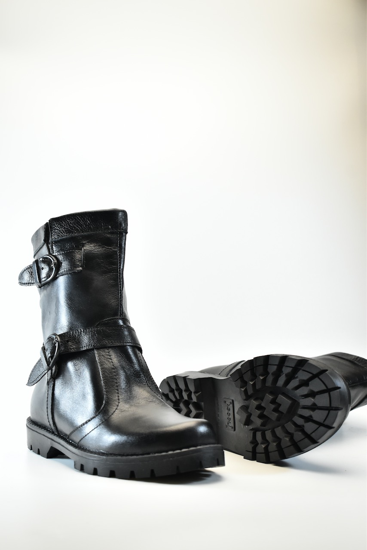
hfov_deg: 25.8
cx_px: 184
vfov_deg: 37.8
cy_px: 275
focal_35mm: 52
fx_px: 802
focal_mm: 35
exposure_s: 1/500
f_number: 5.6
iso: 1600
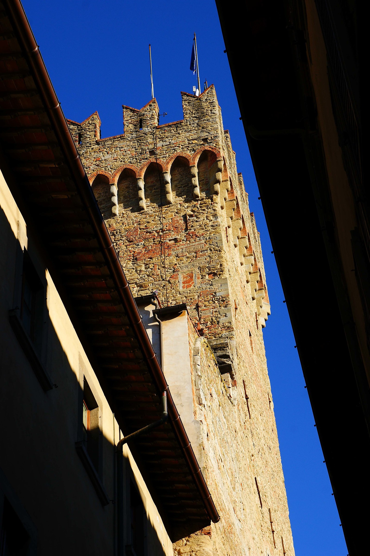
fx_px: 1158
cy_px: 278
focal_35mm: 75
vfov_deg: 27.0
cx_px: 185
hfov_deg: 18.2
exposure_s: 1/160
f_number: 9
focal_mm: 50
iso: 100
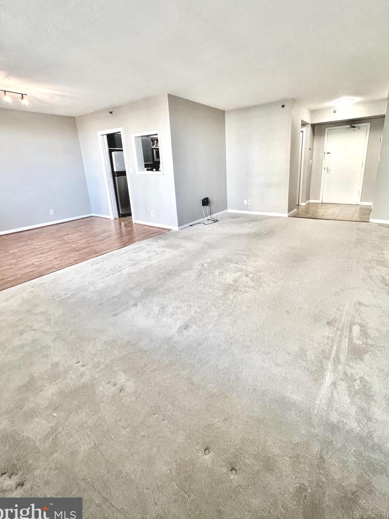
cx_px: 209
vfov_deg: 97.8
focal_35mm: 15
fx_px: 225
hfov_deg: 81.6
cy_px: 230
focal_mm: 1.57
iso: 200
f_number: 1.8
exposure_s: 1/120
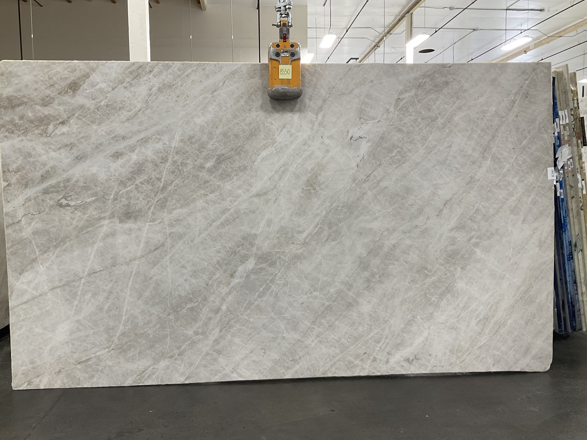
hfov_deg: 60.0
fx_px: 509
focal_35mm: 30
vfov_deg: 46.8
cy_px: 223
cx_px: 285
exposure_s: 1/60
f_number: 1.8
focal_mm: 3
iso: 80
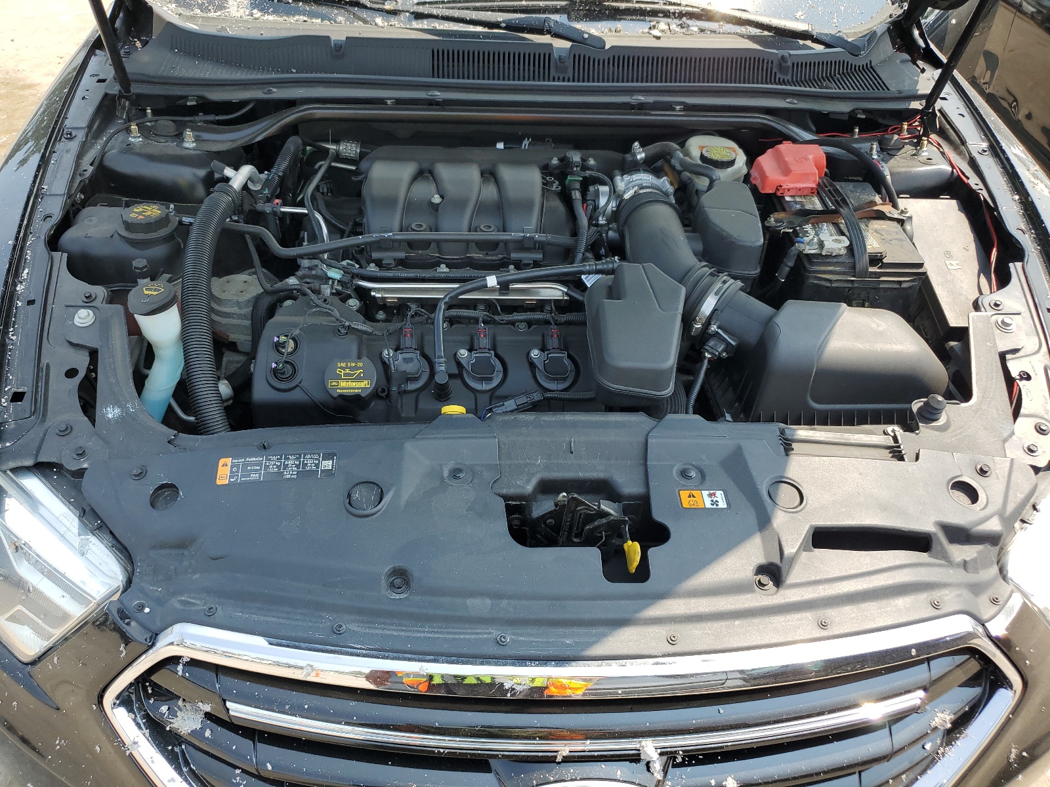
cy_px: 394
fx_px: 789
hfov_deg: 67.3
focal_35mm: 26
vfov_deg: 53.1
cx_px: 525
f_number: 1.5
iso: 50
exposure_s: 1/1111
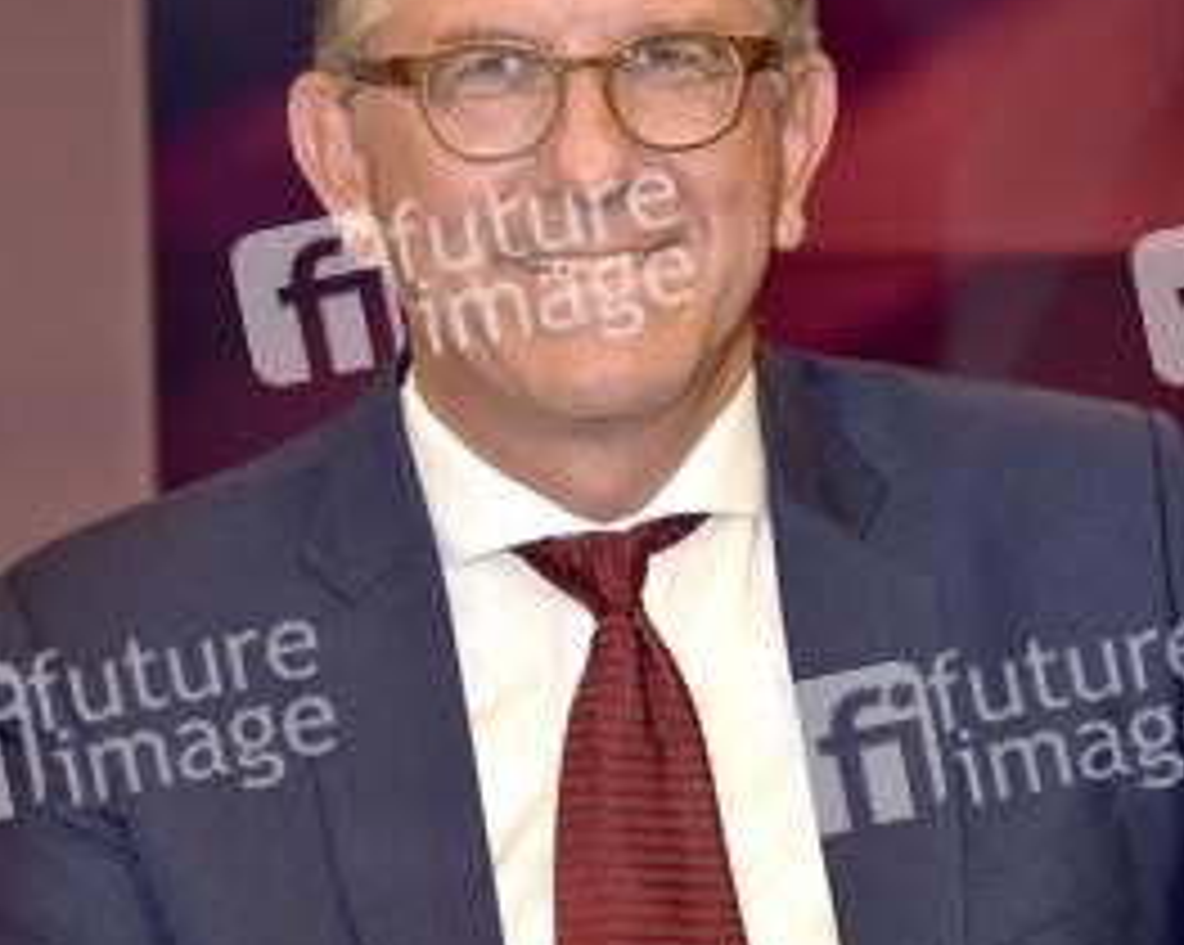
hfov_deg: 18.0
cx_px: 594
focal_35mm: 107
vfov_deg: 14.4
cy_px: 504
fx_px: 3747
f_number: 6.3
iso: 1250
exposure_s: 1/200
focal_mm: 75
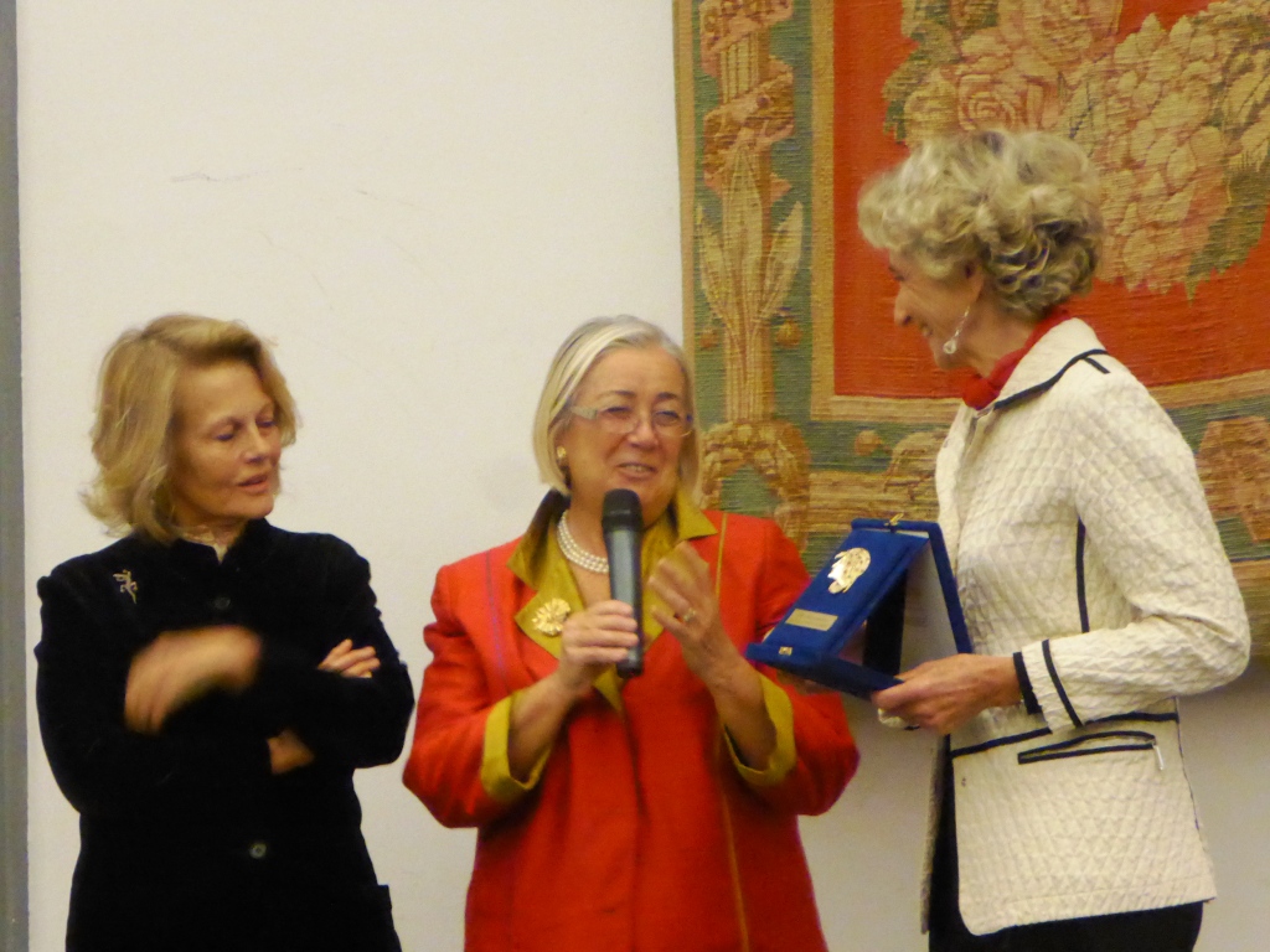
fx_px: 6237
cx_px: 635
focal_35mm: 170
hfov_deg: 11.6
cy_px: 476
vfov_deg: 8.7
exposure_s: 1/25
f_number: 5.4
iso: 1600
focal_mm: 27.6
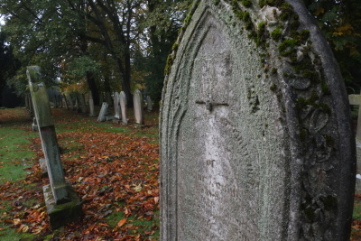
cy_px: 120
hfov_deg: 73.7
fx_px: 241
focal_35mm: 24
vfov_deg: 53.2
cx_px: 180
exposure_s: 1/45
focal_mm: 16
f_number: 11
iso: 800
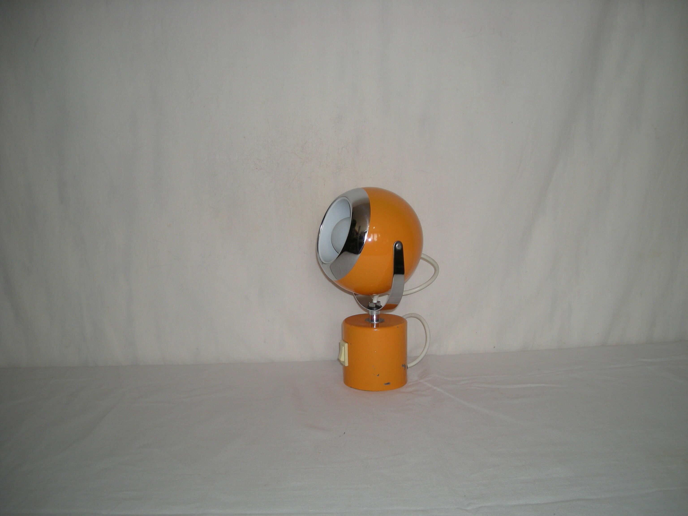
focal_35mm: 35
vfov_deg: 40.7
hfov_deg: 52.6
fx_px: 696
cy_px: 258
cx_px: 344
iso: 50
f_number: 2.8
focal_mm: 5.7
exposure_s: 1/56
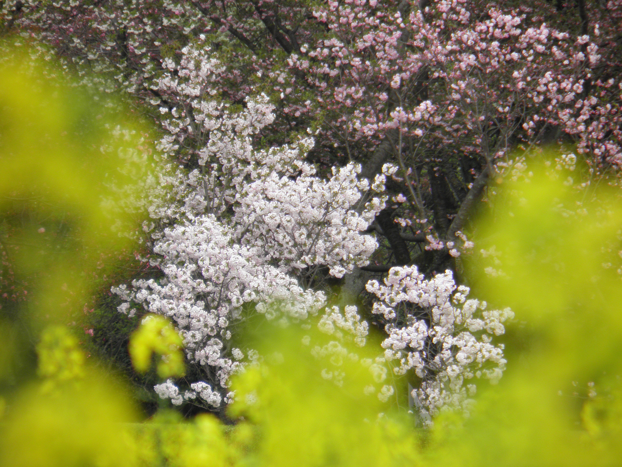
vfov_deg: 1.8
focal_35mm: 840
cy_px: 234
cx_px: 311
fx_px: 15094
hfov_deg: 2.4
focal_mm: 147
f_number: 5.6
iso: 50
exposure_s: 1/50
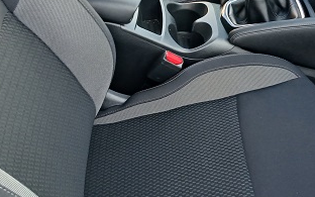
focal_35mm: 53
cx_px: 203
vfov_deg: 23.7
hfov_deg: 37.9
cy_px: 14
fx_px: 455
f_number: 1.8
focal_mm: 3.98
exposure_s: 1/50
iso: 100
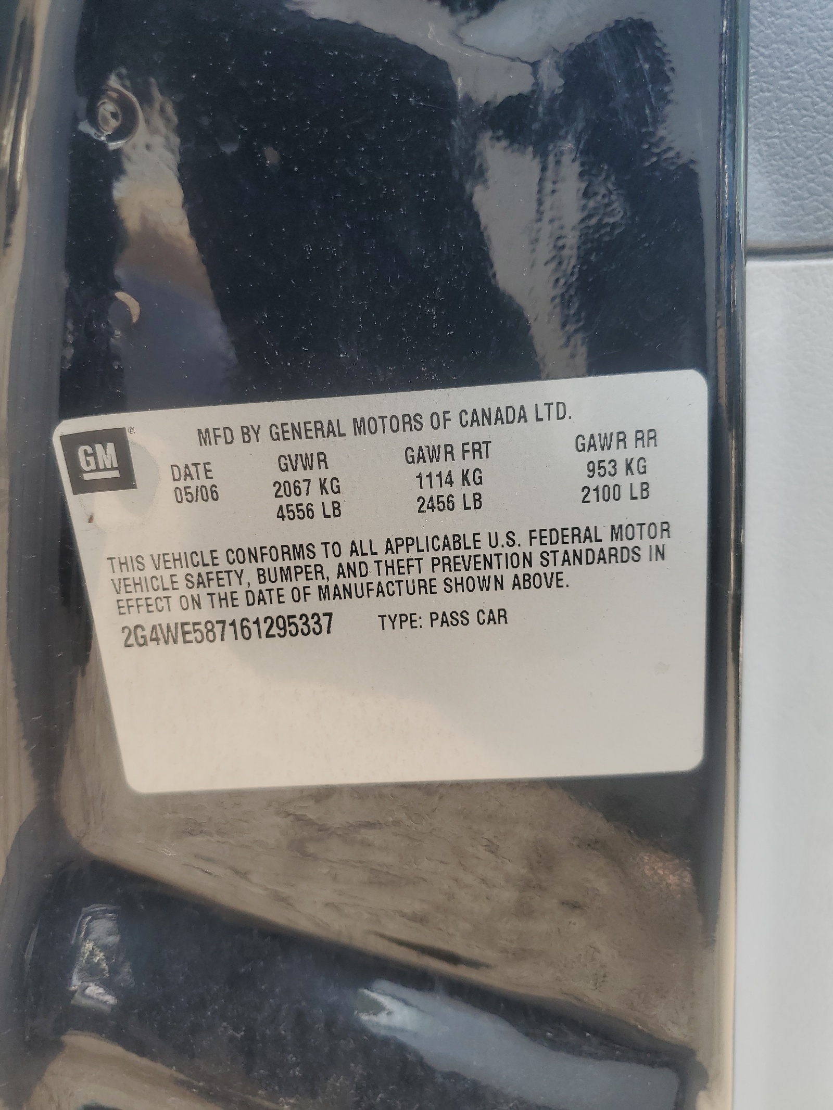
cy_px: 555
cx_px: 416
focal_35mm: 26
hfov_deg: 53.1
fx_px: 834
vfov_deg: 67.3
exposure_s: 1/233
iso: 50
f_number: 1.5
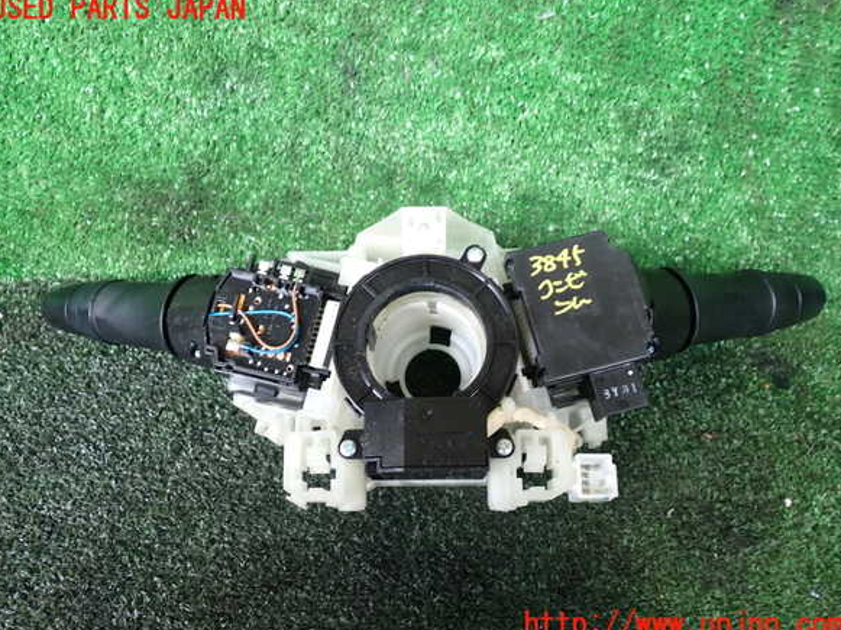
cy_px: 317
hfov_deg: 58.4
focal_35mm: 31
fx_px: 753
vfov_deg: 45.4
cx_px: 417
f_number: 2.3
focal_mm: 5.4
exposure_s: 1/30
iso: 200
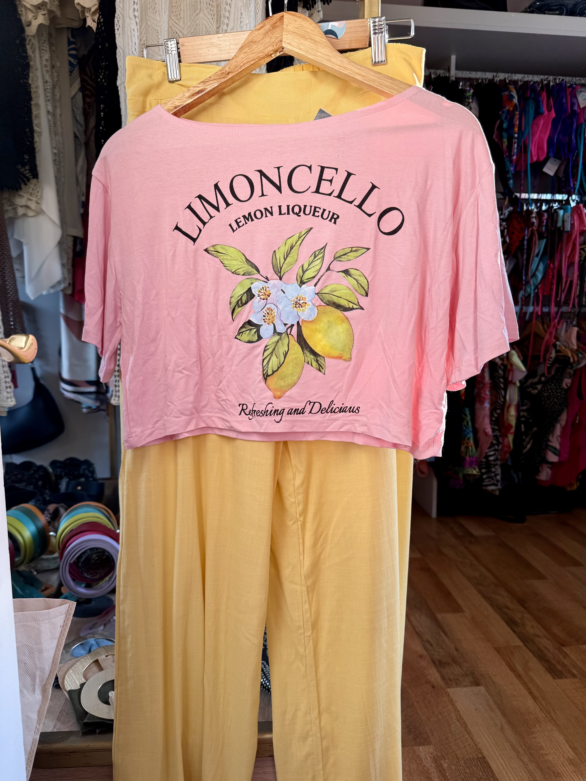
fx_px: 542
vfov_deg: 71.6
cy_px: 390
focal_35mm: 24
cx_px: 293
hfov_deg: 56.8
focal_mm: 6.76
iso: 64
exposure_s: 1/200
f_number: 1.78
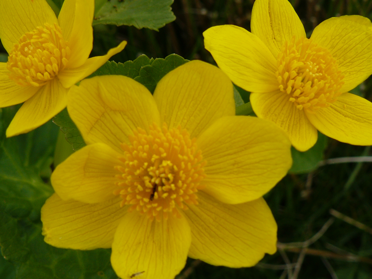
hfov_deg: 29.8
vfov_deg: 22.6
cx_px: 186
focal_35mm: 65
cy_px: 140
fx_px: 699
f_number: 3.6
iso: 100
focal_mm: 8.9
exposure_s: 1/100
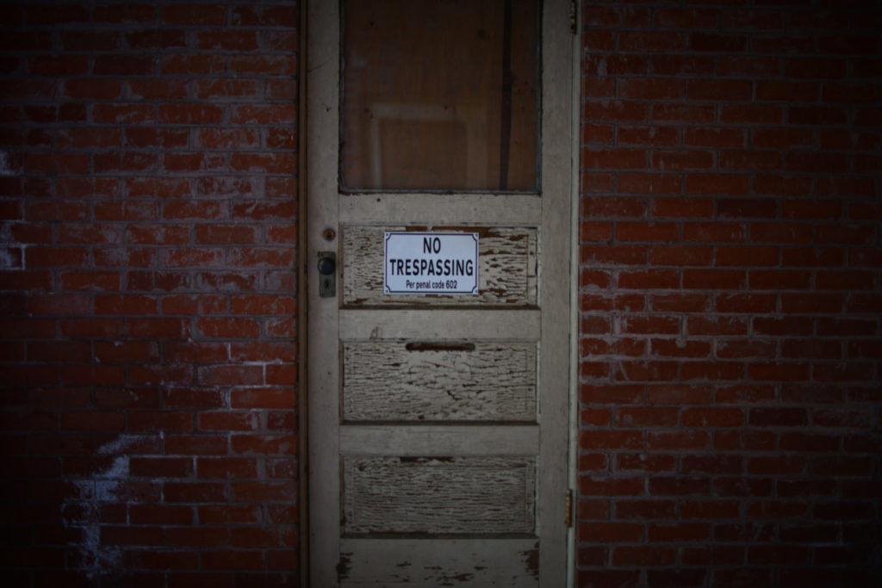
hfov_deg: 39.6
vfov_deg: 27.0
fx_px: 1225
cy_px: 294
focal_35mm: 50
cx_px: 441
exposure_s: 1/160
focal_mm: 50
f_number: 1.4
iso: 400
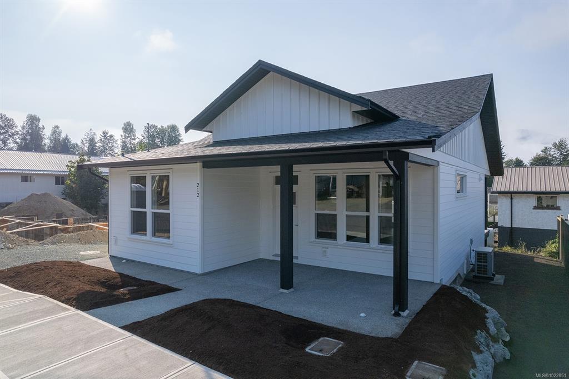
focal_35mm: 22
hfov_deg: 78.6
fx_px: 348
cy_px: 190
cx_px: 284
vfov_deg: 57.2
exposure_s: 1/4000
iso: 100
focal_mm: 8.38
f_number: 2.8
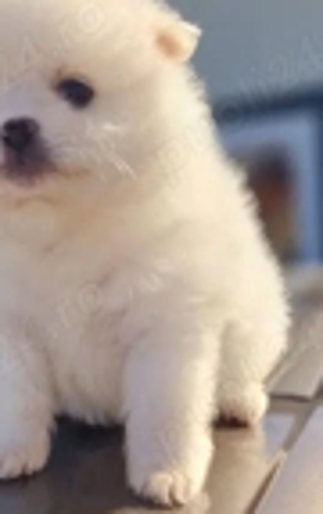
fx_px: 953
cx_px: 61
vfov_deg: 29.5
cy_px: 410
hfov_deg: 19.0
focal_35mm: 68
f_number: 1.8
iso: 50
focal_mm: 5.4
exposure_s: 1/1429
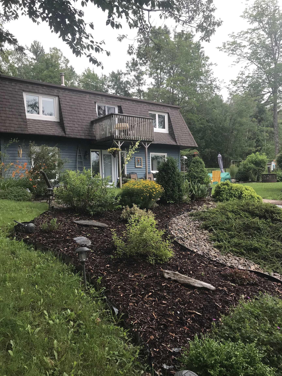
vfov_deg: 63.4
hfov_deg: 49.7
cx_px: 141
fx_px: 304
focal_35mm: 28
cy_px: 188
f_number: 1.8
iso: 20
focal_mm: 3.99
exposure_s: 1/254
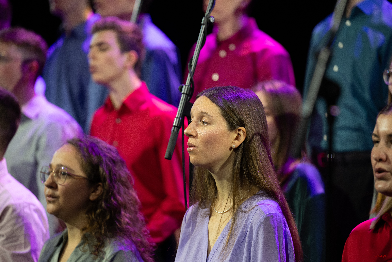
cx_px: 196
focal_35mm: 200
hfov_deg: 10.3
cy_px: 131
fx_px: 2178
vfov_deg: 6.9
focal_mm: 200
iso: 1000
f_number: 3.5
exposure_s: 1/125
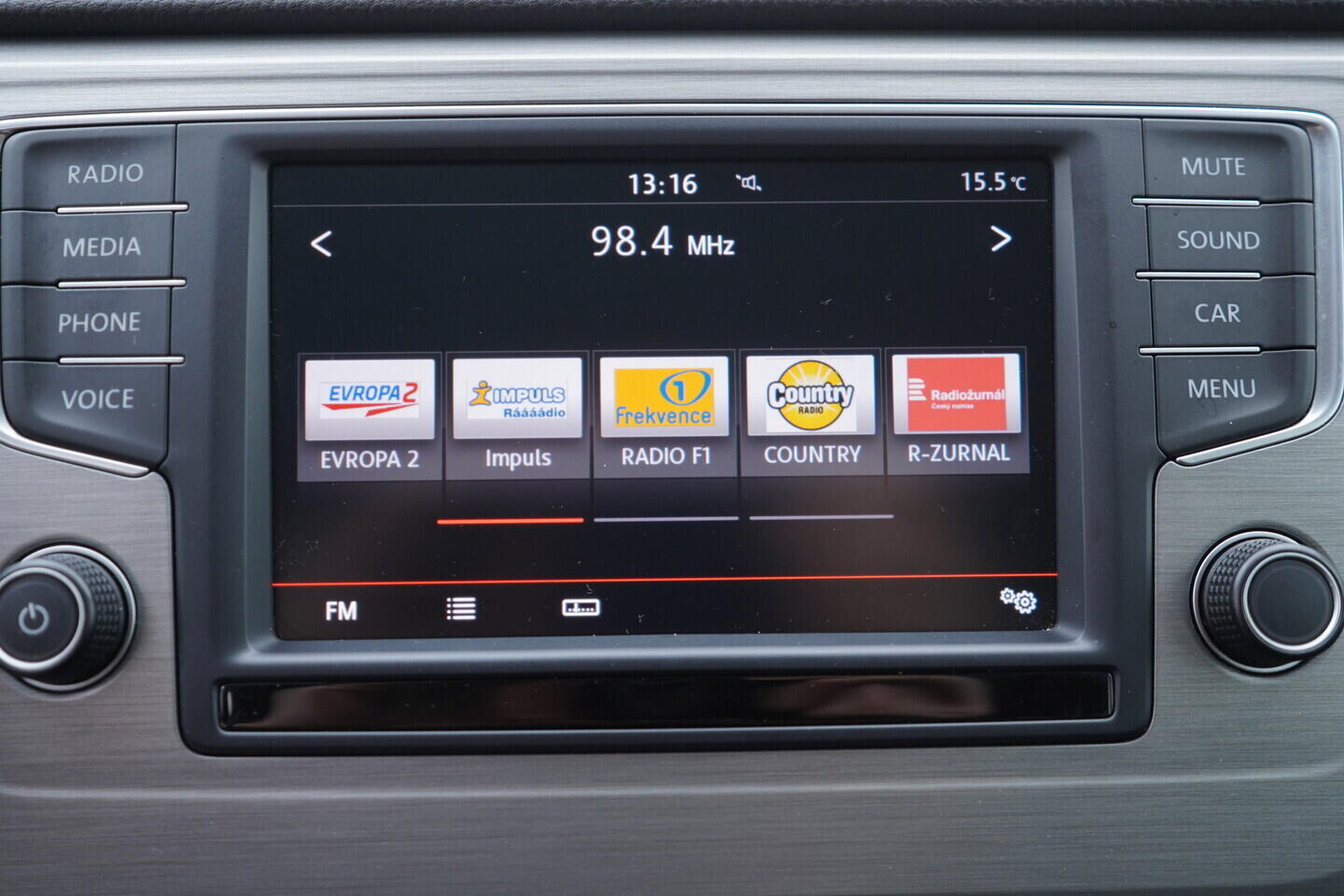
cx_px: 672
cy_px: 448
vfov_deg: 36.9
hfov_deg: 53.1
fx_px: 1344
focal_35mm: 36
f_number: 2.8
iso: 200
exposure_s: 1/40
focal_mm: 24
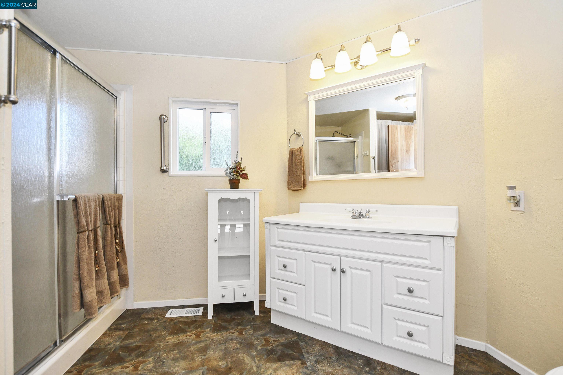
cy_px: 188
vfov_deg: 77.3
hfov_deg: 100.4
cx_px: 282
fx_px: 235
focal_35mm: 15
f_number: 4
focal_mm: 10
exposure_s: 1/100
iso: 800
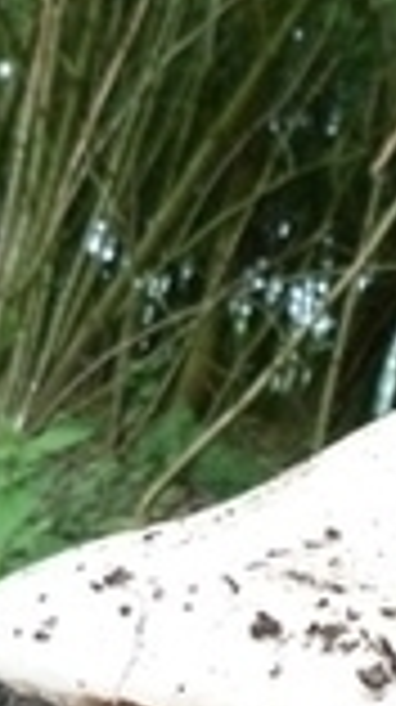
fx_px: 1947
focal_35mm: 104
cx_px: 432
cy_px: 814
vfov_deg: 19.5
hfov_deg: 11.5
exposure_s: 1/125
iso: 160
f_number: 2.8
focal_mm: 4.5
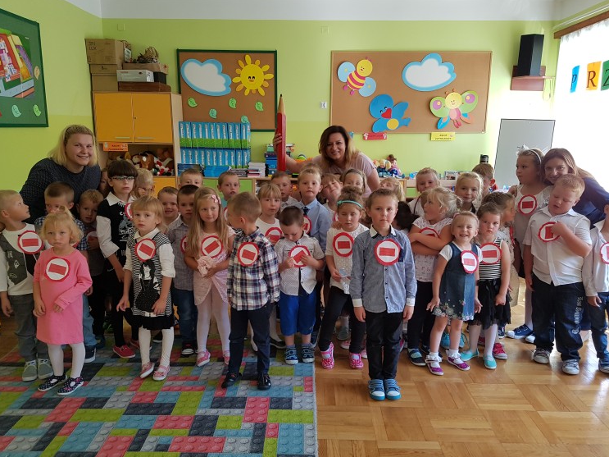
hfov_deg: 63.4
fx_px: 493
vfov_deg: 49.7
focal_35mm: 28
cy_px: 217
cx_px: 313
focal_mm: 4.2
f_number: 1.7
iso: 80
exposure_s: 1/50
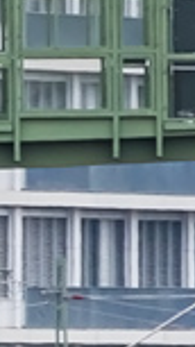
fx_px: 19057
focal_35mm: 2072
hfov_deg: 0.6
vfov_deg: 1.0
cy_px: 535
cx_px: -224
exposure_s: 1/200
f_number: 8
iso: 400
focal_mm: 140
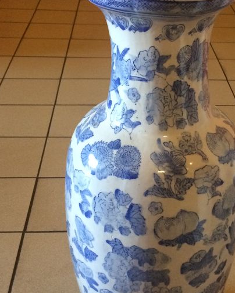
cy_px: 121
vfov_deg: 33.5
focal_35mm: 56
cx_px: 148
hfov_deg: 27.0
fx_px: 487
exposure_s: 1/33
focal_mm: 4.15
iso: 250
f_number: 2.2
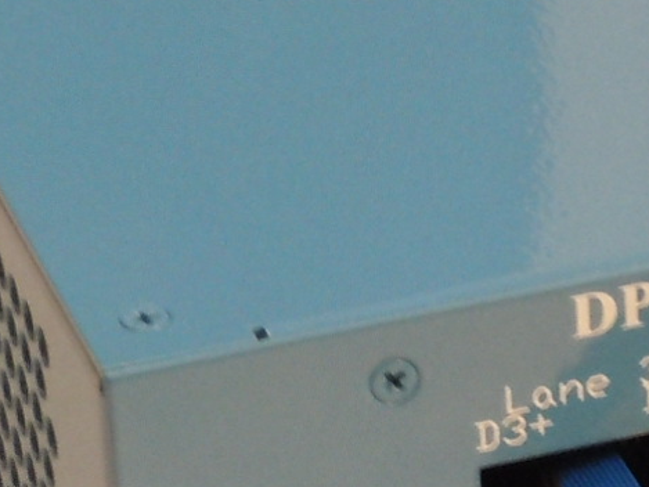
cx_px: 1290
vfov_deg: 3.9
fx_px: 7126
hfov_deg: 5.1
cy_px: 422
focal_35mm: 380
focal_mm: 15.6
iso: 400
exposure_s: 1/5
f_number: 5.3
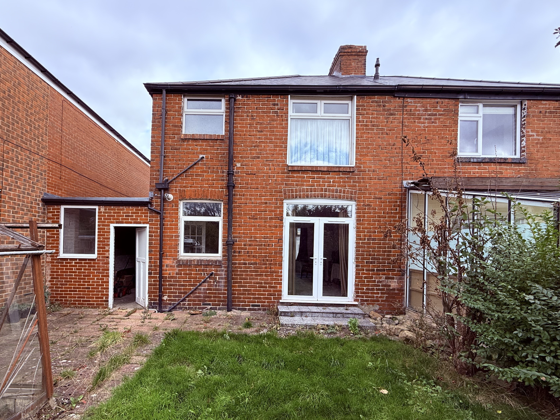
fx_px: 275
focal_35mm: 17
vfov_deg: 74.1
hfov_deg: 90.6
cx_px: 246
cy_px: 246
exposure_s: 1/319
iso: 50
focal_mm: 2.22
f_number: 2.2
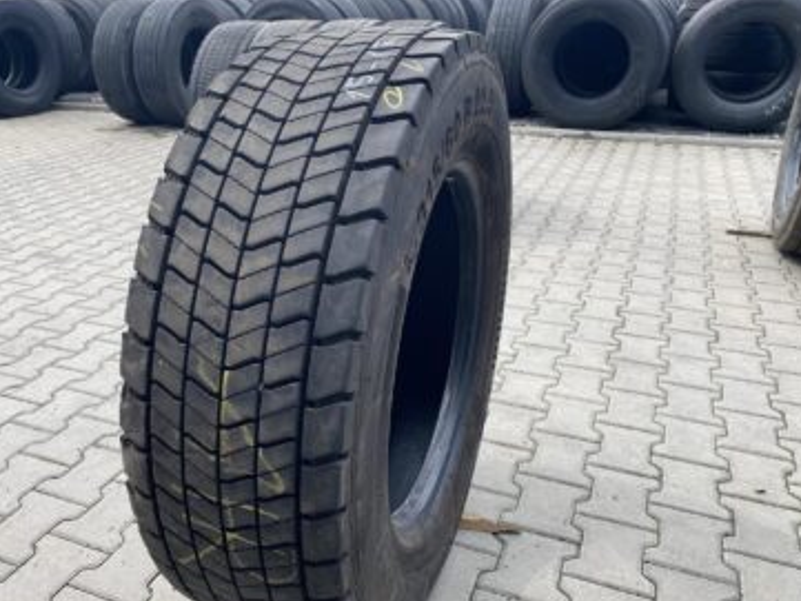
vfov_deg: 45.4
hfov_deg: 58.0
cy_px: 340
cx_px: 333
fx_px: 718
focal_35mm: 31
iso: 32
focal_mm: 4.25
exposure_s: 1/666
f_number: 1.8
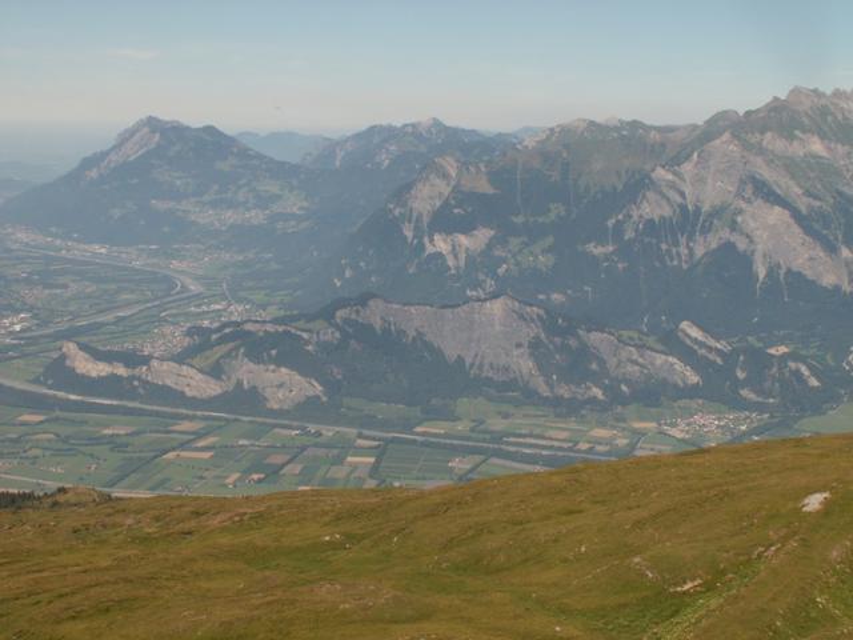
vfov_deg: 27.5
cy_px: 320
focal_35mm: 53
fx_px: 1306
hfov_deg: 36.2
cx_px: 426
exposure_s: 1/200
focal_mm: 8.87
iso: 50
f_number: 8
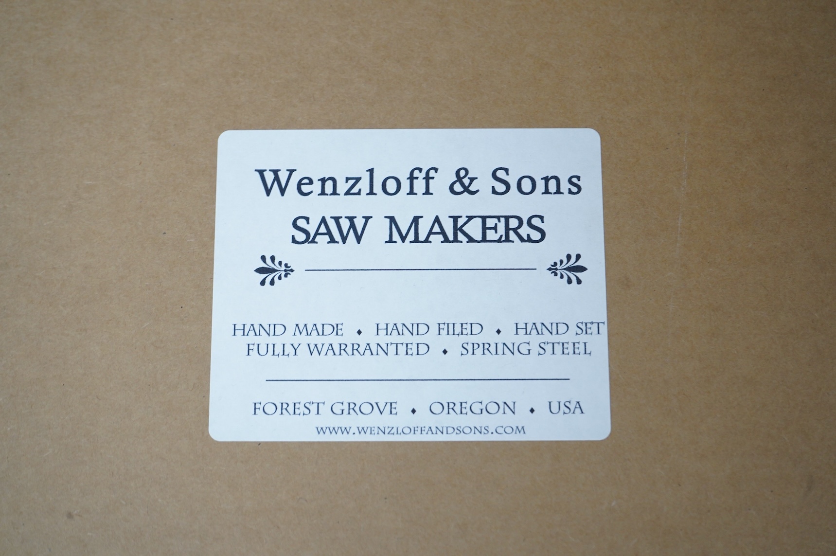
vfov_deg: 19.4
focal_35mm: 70
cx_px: 418
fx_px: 1624
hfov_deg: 28.9
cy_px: 278
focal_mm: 70
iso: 2500
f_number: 8
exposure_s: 1/80
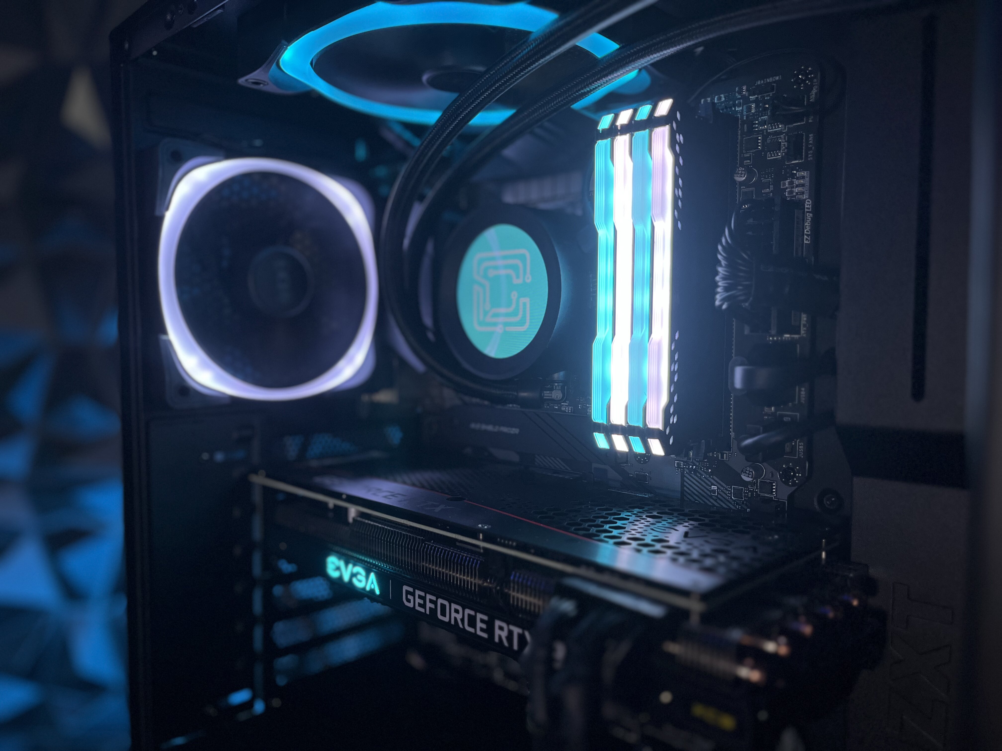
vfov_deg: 53.1
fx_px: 753
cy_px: 376
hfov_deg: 67.3
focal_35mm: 26
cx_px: 501
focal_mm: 5.1
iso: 100
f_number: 1.6
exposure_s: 1/121
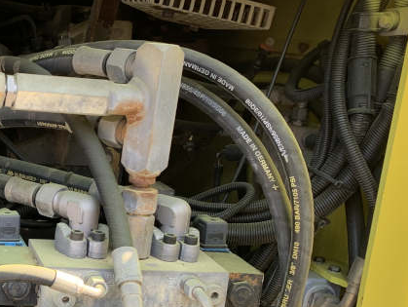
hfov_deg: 28.9
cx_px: -15
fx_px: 731
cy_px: 222
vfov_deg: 23.5
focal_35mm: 62
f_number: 1.8
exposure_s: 1/121
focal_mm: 4.25
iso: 32
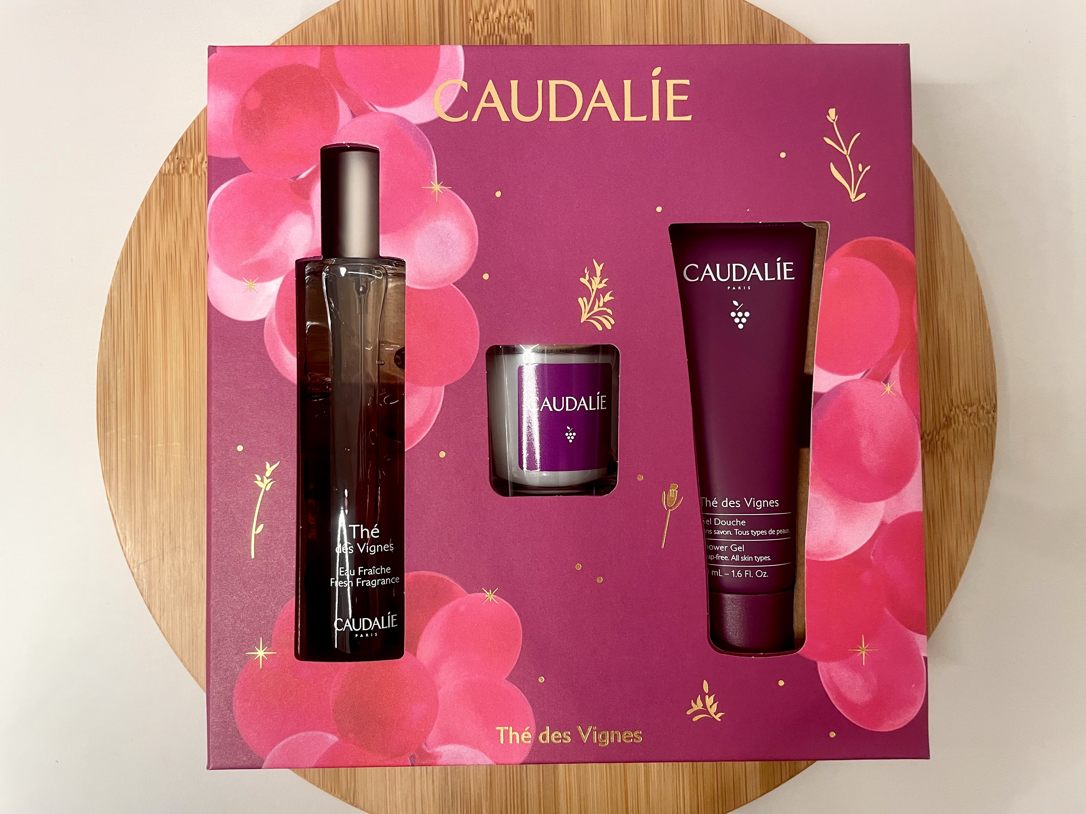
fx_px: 816
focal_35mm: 26
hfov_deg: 67.3
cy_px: 407
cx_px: 543
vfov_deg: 53.1
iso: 80
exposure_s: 1/50
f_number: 1.6
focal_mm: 4.2
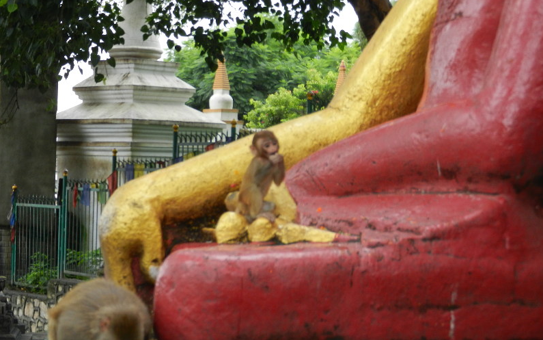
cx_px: 273
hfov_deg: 18.4
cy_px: 170
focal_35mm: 113
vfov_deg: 11.6
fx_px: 1672
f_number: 5
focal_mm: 19.1
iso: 160
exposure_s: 1/100
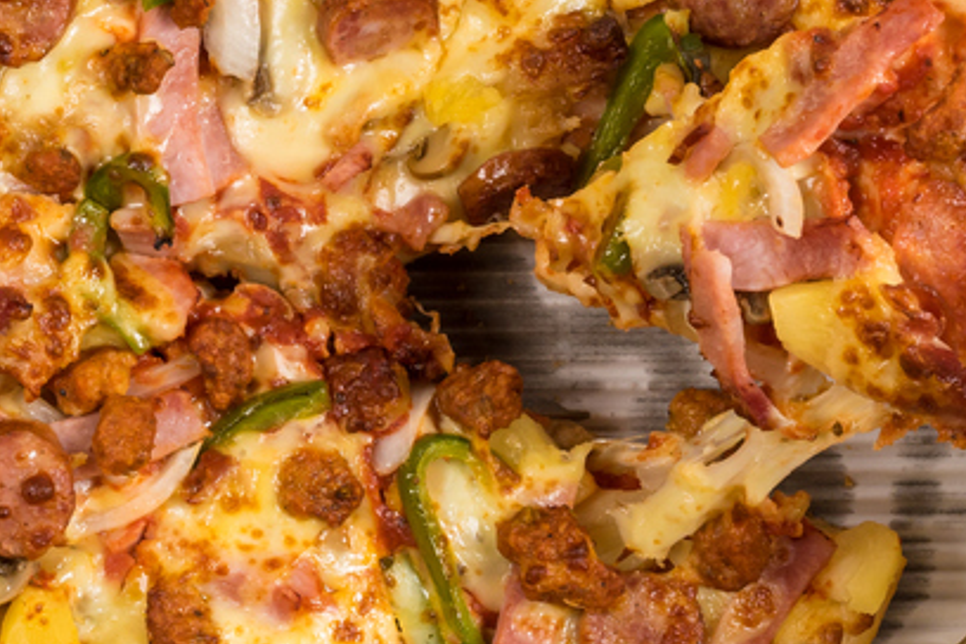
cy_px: 301
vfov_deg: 8.1
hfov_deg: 12.2
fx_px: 4534
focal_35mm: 169
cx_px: 362
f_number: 13
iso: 400
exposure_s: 1/125
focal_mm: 55
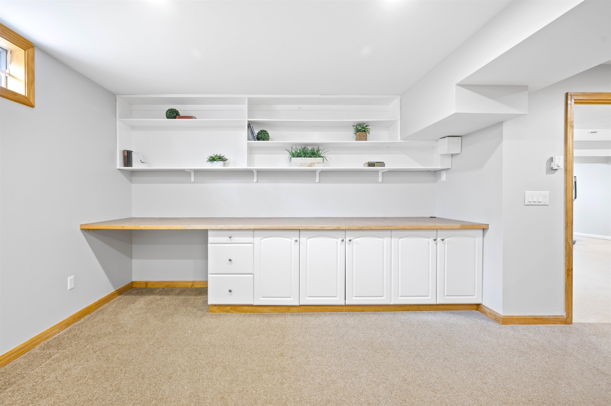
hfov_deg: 100.4
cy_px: 203
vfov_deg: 77.2
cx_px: 306
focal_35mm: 15
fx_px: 254
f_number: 7.1
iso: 250
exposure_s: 4
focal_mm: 15
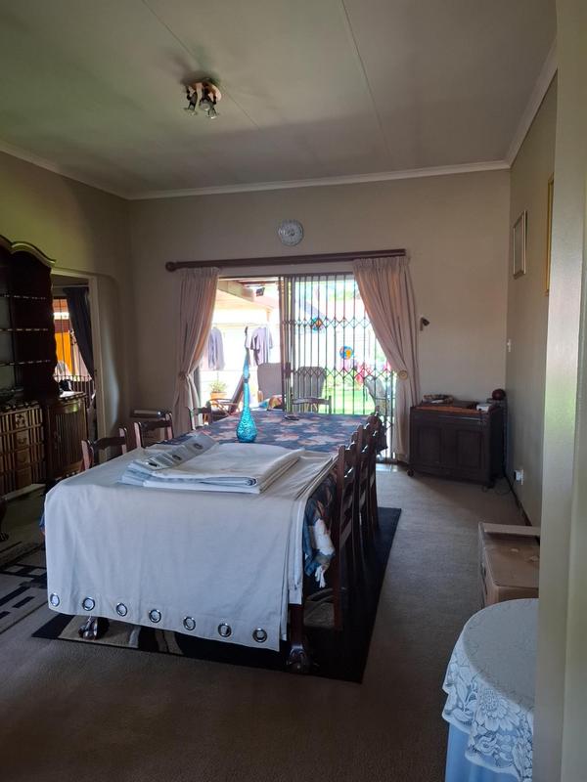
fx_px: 520
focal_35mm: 23
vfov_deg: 73.9
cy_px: 391
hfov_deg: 58.9
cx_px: 294
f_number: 1.8
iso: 250
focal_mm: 5.54
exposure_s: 1/100
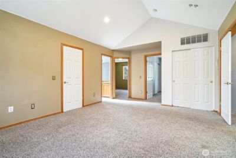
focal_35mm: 16
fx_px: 105
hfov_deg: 96.7
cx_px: 118
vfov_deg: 73.8
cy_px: 79
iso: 1600
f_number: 8
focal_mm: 16
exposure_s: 1/30
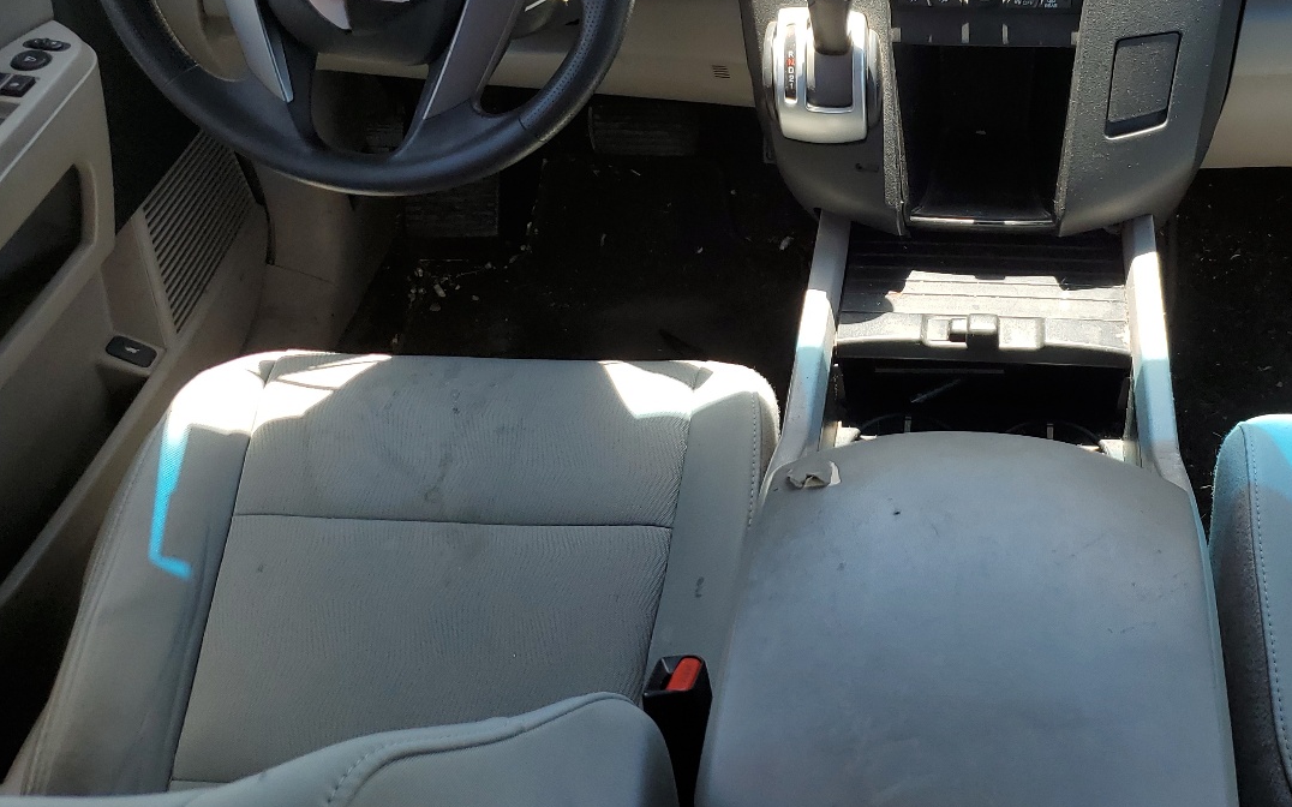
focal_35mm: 41
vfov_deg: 31.0
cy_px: 275
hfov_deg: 47.1
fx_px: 1443
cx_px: 902
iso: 50
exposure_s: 1/385
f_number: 1.5
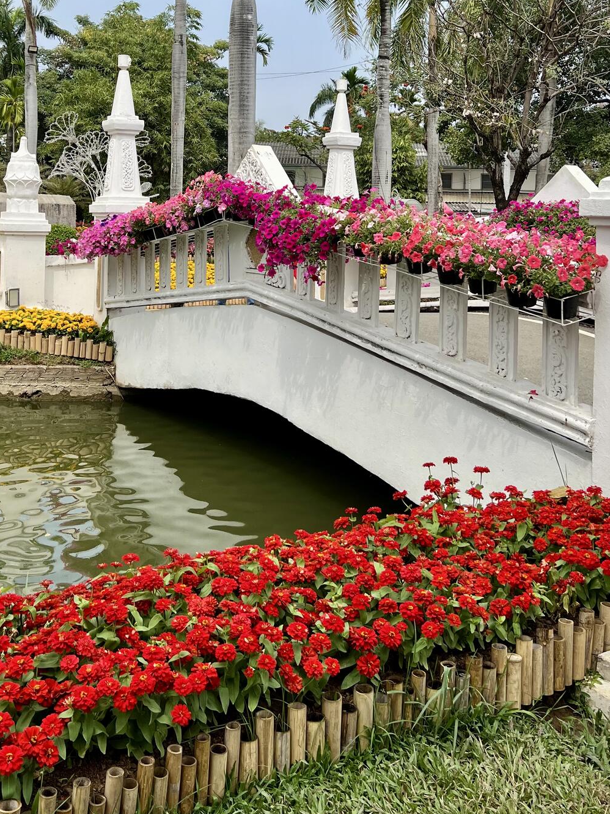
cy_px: 221
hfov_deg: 35.9
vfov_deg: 45.5
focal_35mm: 40
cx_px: 271
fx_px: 940
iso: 50
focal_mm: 5.7
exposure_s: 1/3356
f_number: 1.5
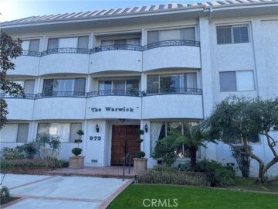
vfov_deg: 54.9
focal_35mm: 25
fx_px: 201
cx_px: 139
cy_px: 104
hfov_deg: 69.4
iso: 32
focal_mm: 5.1
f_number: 1.6
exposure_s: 1/518
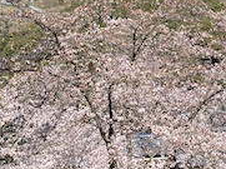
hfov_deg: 15.9
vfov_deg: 11.4
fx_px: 808
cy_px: -83
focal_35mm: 124
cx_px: 149
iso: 20
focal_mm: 3.99
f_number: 1.8
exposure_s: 1/2183
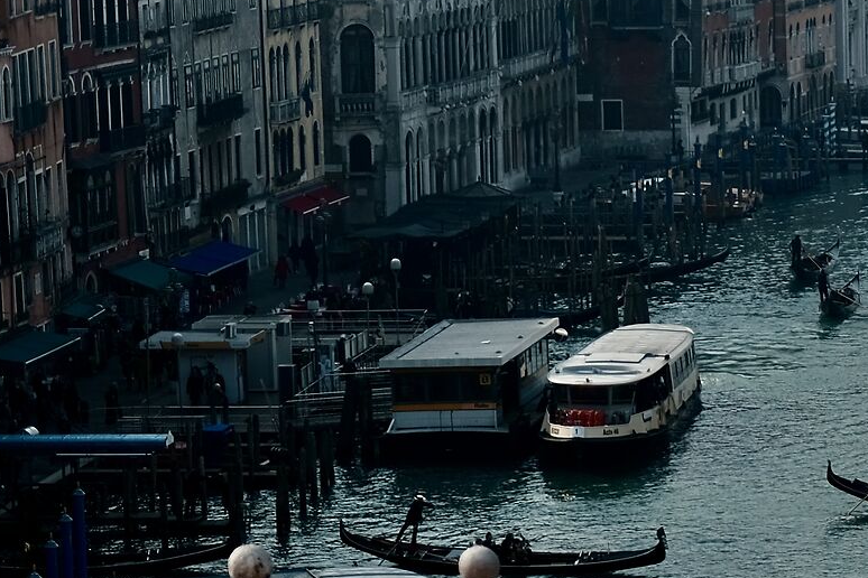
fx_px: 4412
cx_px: 1185
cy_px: 413
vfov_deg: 7.5
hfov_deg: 10.9
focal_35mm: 183
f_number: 3.6
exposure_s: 1/800
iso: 100
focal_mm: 39
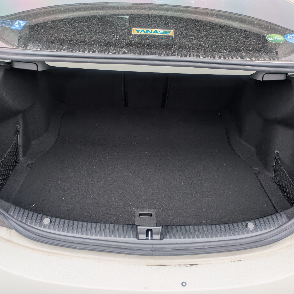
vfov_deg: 54.0
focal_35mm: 30
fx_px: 288
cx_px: 148
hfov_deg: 54.0
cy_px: 147
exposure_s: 1/1185
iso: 48
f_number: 1.89
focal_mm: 5.43
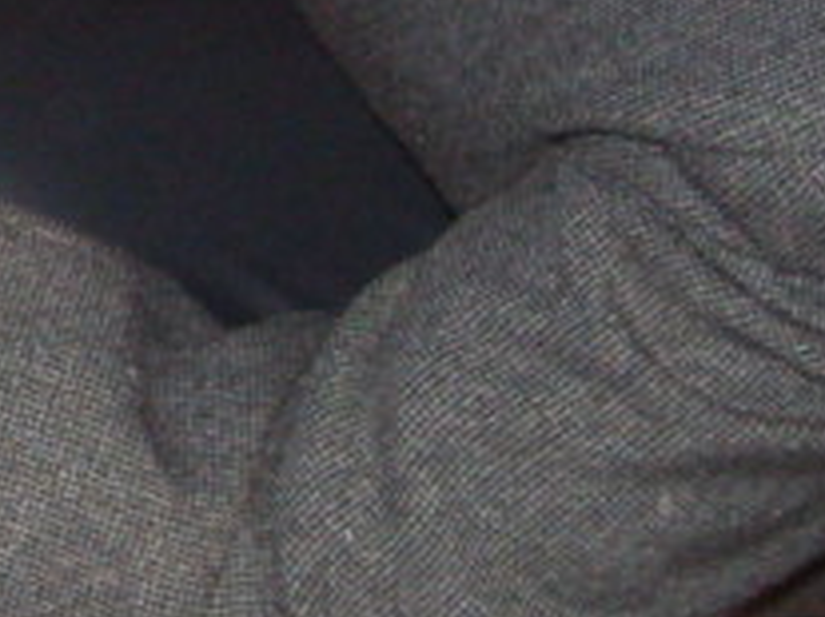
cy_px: -390
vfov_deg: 8.3
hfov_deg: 10.9
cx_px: -494
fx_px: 4121
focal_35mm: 173
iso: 200
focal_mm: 5.7
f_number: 2.8
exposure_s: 1/60
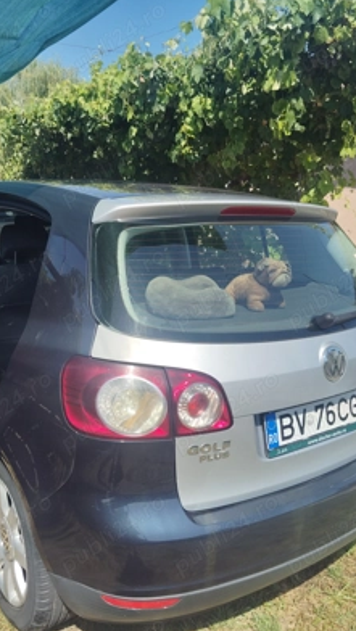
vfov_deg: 62.6
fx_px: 519
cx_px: 169
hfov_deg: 37.8
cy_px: 314
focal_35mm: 31
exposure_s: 1/775
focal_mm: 4.22
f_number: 1.8
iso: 50
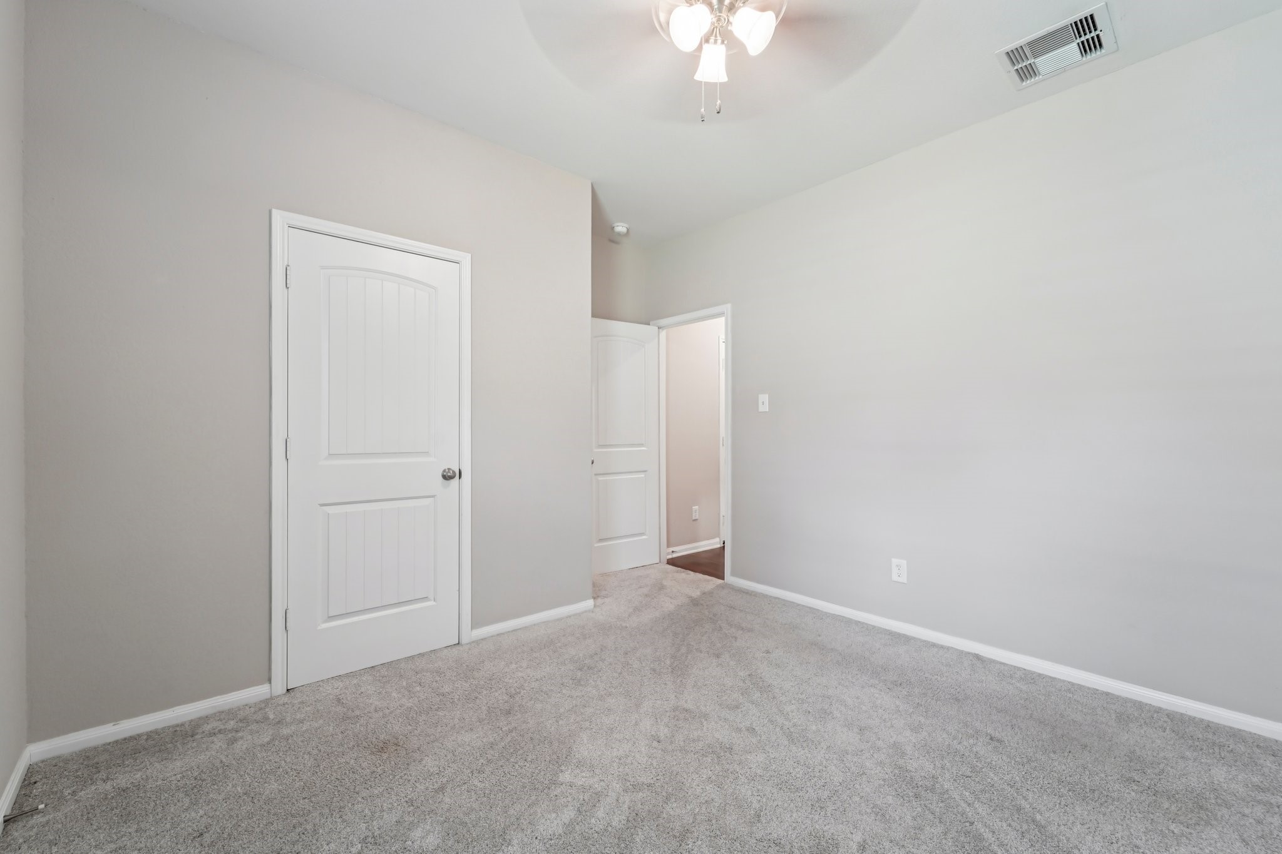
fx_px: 498
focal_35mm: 14
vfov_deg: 81.2
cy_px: 427
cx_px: 641
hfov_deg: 104.3
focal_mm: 14
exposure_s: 1/10
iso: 500
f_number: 8
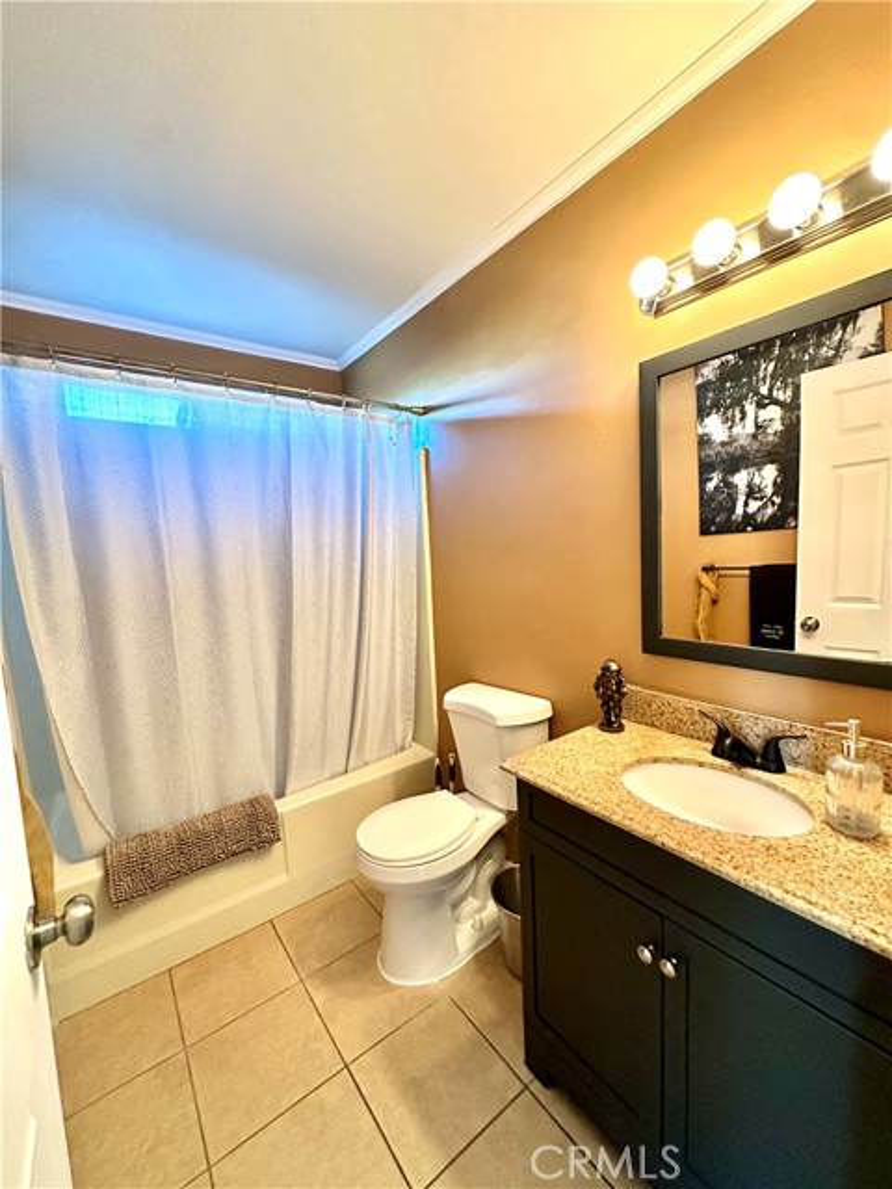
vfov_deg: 102.1
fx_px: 481
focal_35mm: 14
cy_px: 594
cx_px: 446
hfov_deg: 85.7
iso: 1250
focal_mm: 2.22
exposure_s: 1/60
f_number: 2.2
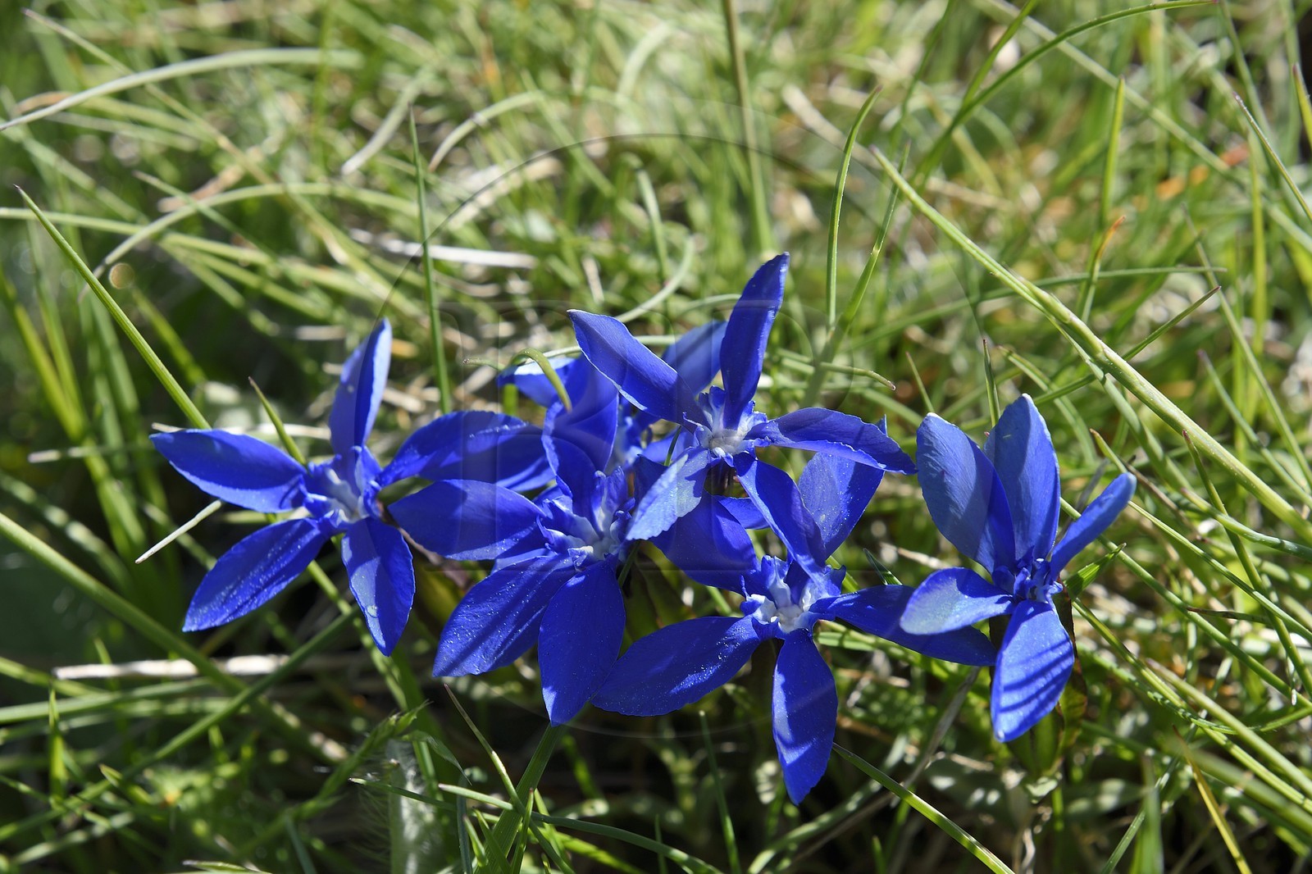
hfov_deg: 28.8
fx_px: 2550
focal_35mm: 70
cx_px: 656
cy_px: 437
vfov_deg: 19.4
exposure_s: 1/125
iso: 200
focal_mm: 70
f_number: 11
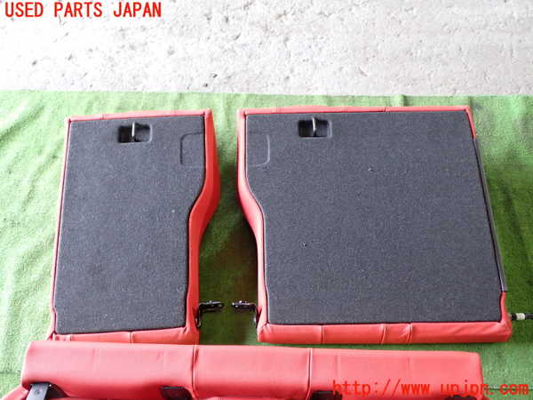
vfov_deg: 44.2
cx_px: 266
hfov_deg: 56.8
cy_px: 200
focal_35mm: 32
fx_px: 493
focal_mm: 5.79
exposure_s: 1/30
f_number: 2.4
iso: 320
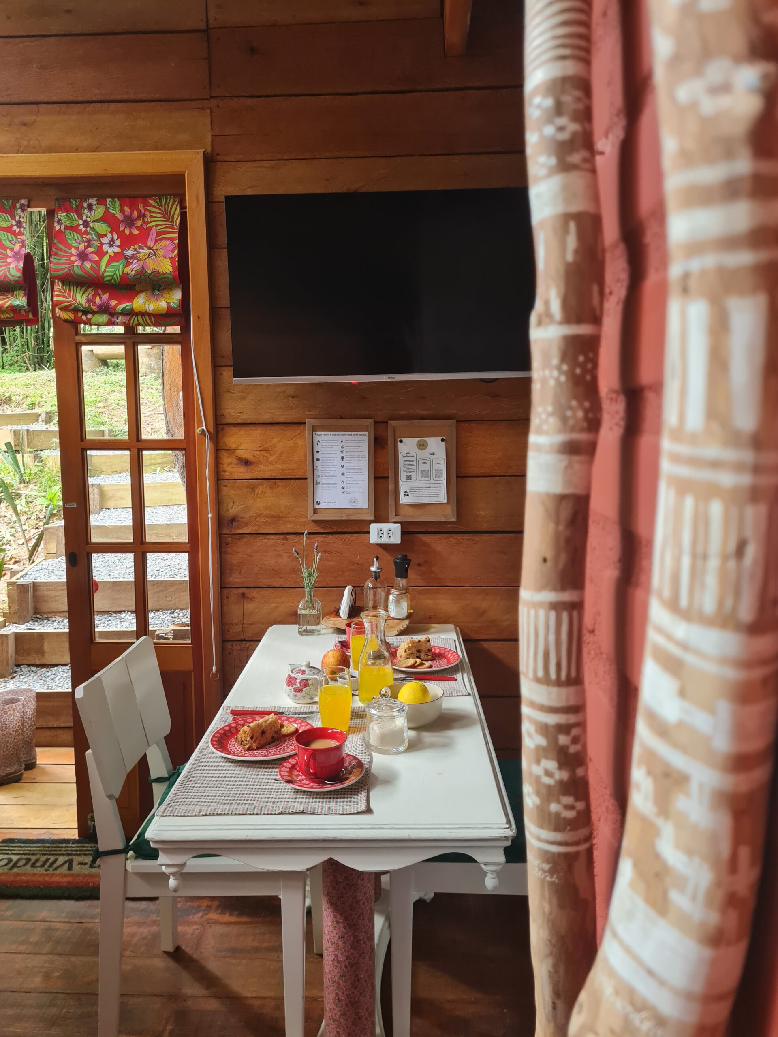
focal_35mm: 26
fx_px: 779
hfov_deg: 53.1
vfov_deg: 67.3
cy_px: 518
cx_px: 389
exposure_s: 1/50
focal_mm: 5.4
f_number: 1.8
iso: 250
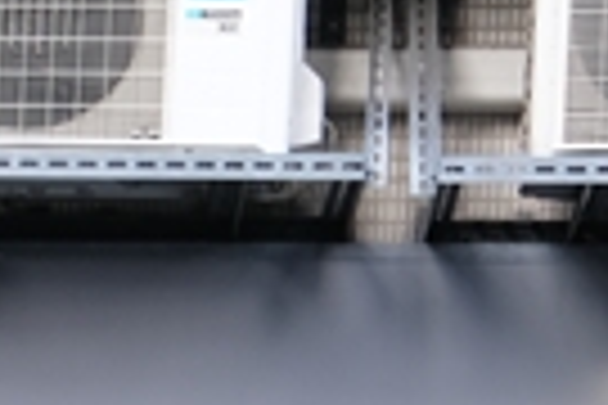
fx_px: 3952
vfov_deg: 5.5
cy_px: 1260
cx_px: -662
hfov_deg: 8.3
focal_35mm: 234
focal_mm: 23
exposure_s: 1/60
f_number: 4
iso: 160
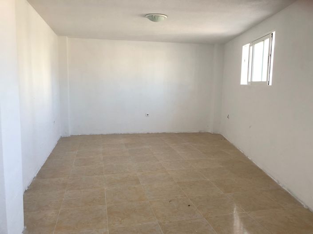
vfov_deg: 49.7
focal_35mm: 28
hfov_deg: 63.5
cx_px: 156
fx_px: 253
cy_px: 117
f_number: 1.8
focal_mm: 4
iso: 40
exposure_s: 1/33
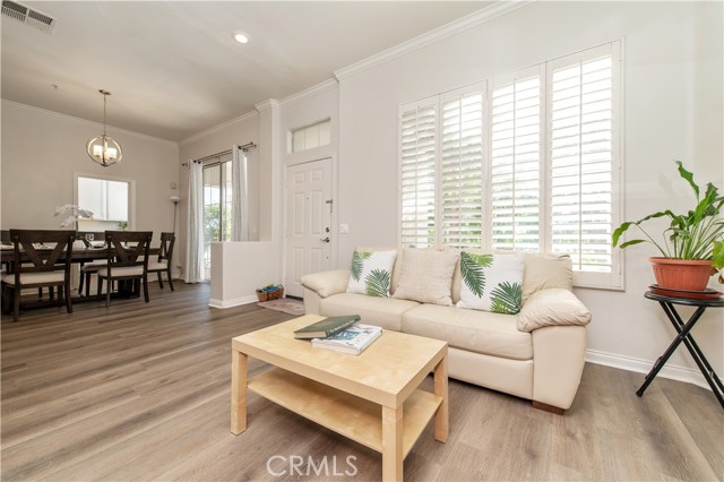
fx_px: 281
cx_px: 362
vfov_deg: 81.1
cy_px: 241
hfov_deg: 104.3
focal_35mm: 14
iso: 140
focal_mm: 14
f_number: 5.6
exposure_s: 1/125
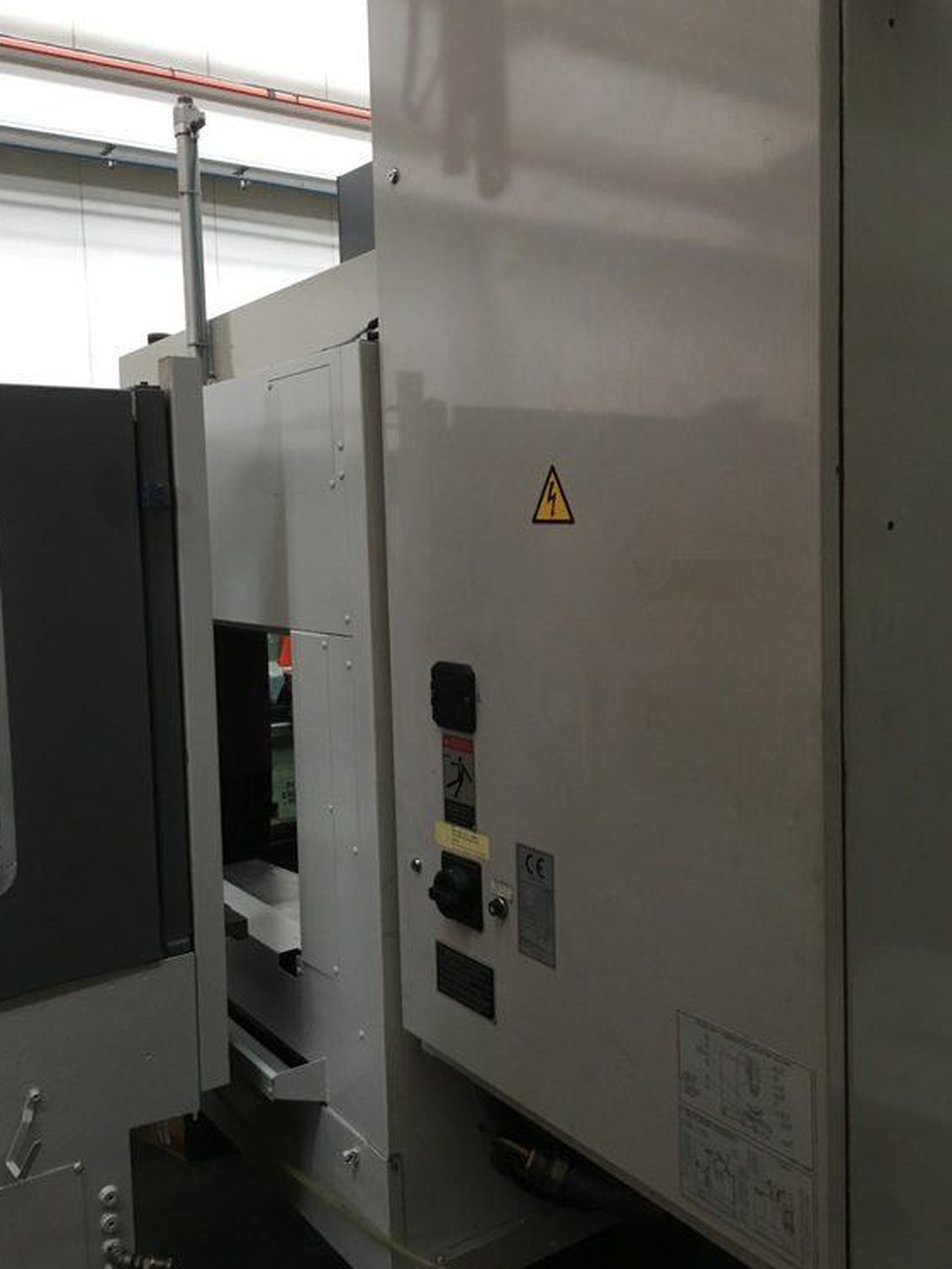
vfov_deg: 58.3
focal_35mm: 31
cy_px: 616
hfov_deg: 45.4
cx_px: 487
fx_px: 1137
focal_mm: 4.15
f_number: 2.2
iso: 160
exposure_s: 1/33
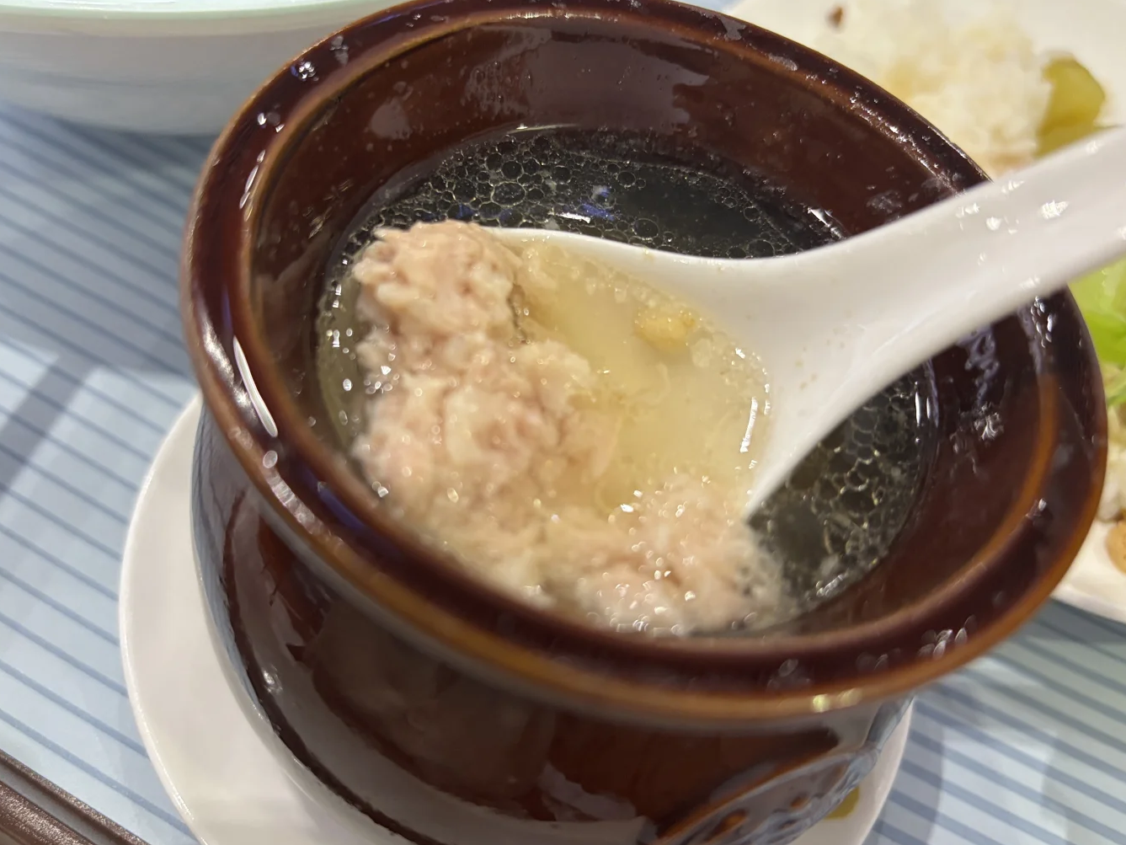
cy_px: 435
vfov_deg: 49.7
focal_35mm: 28
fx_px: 911
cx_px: 543
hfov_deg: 63.4
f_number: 1.6
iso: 200
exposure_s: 1/50
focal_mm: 5.96
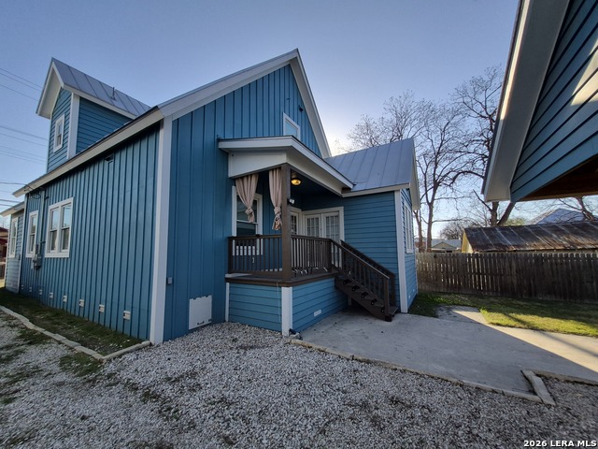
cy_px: 224
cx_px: 299
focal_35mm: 13
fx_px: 225
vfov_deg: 89.9
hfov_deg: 106.2
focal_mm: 1.74
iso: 40
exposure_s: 1/1140
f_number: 2.2
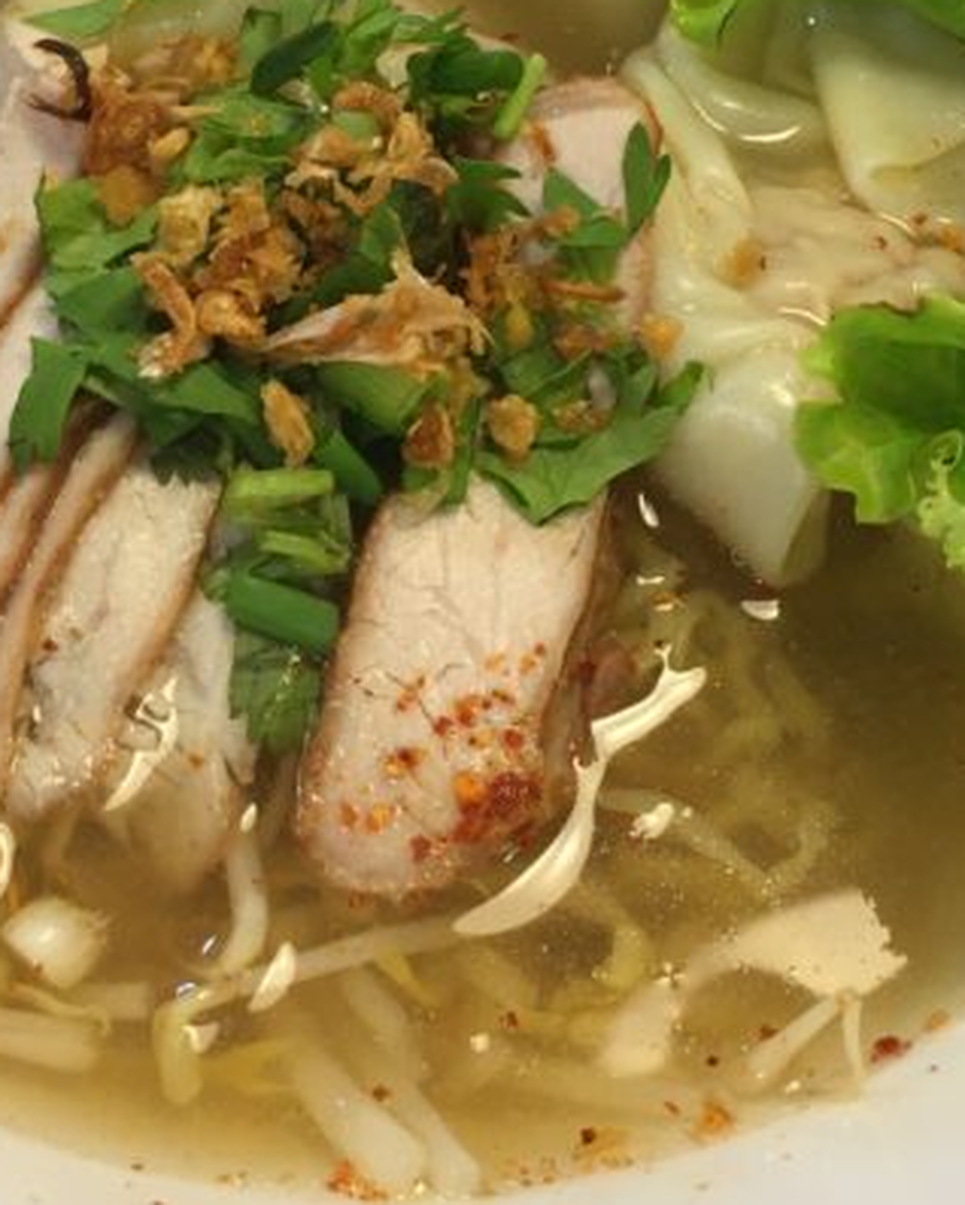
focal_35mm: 73
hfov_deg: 21.0
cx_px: 398
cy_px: 300
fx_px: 2604
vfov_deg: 25.7
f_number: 2.2
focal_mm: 4.15
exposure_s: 1/33
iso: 125
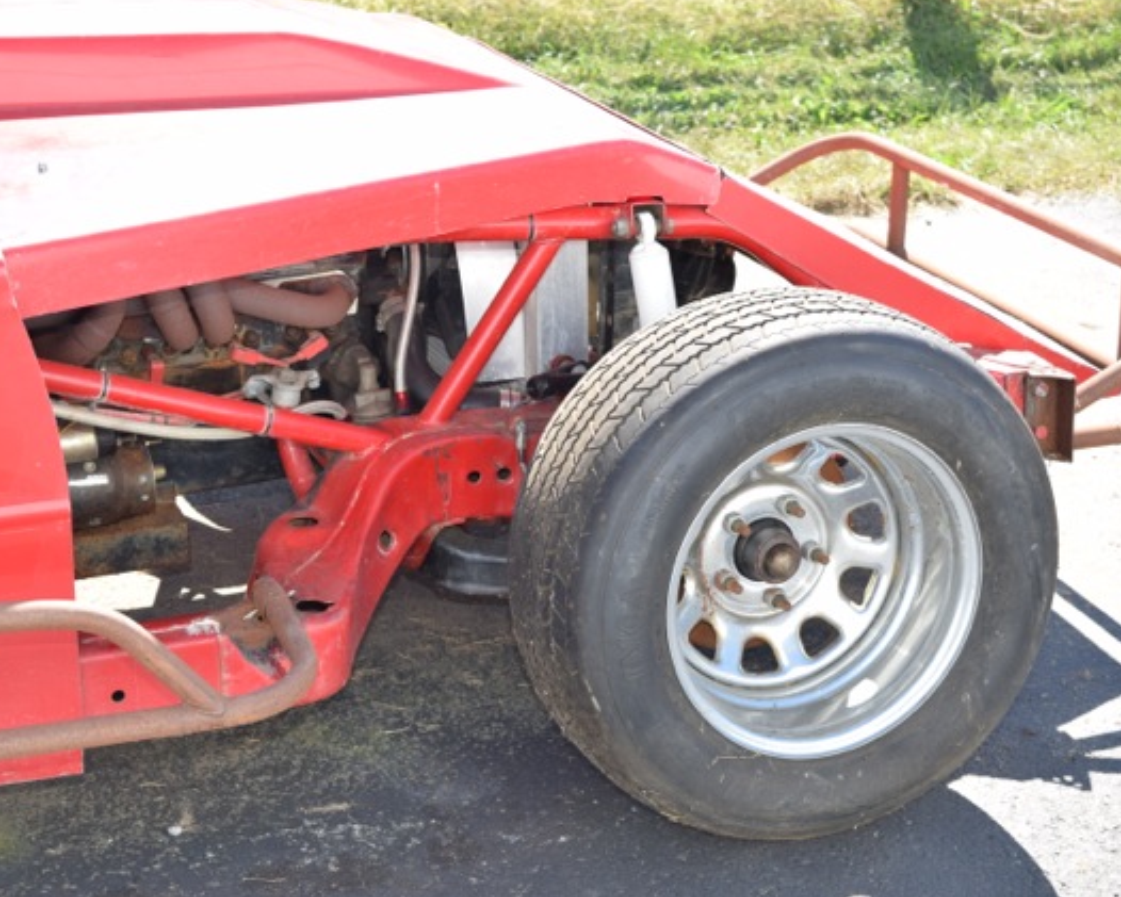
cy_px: 451
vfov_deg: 21.3
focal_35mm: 72
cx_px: 546
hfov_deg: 26.4
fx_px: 2389
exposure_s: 1/100
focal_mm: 42
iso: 100
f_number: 5.6
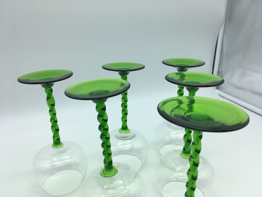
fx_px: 219
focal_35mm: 29
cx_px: 131
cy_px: 98
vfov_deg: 48.2
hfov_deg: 61.7
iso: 25
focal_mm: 4.15
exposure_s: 1/313
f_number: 2.2
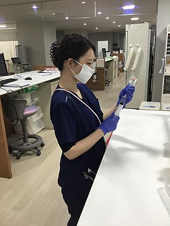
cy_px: 113
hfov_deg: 45.4
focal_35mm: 31
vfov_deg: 58.4
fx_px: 203
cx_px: 85
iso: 25
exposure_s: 1/30
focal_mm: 3.3
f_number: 2.4
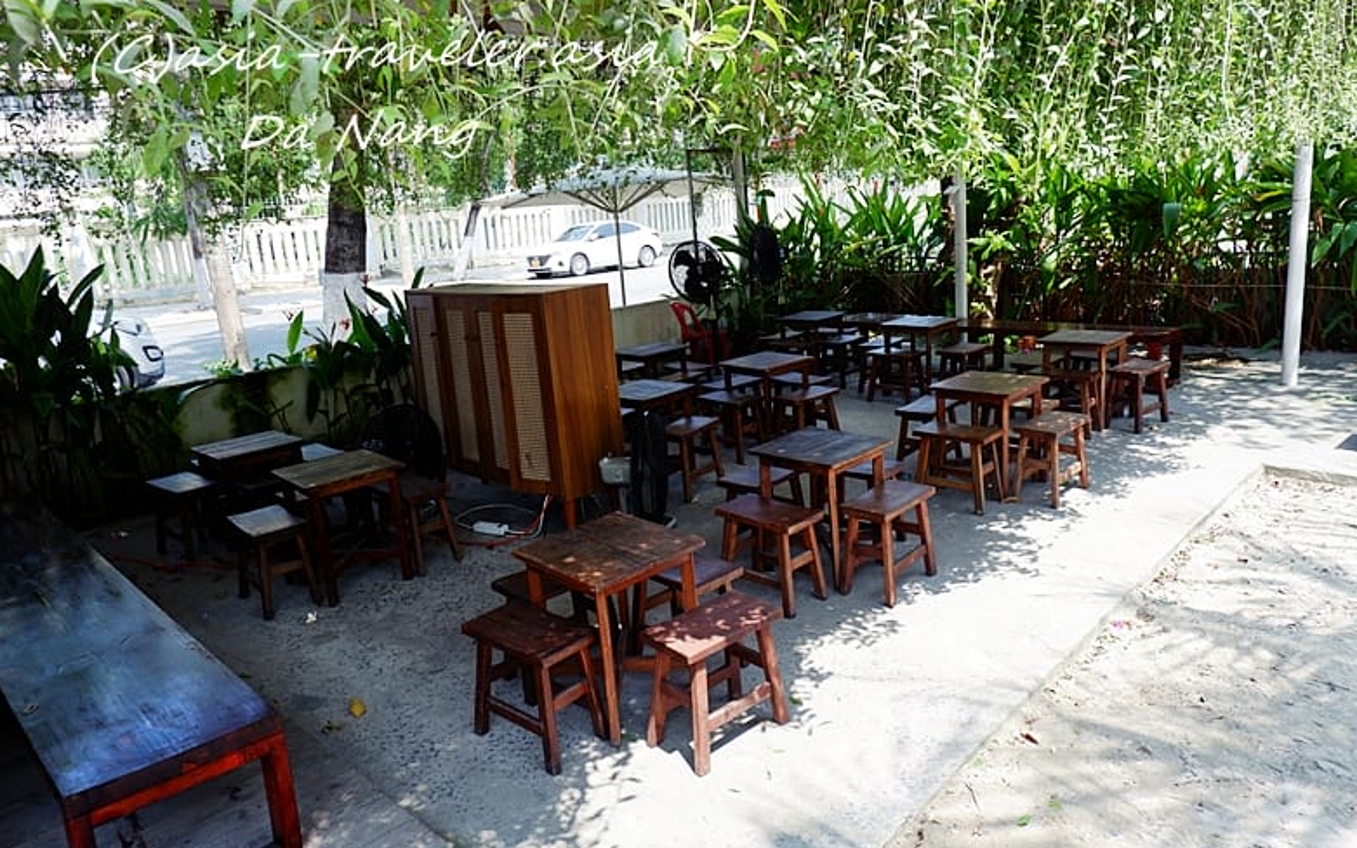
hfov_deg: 74.8
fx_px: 888
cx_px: 678
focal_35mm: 24
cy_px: 404
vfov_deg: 51.0
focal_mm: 15
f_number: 7.1
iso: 200
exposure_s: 1/125
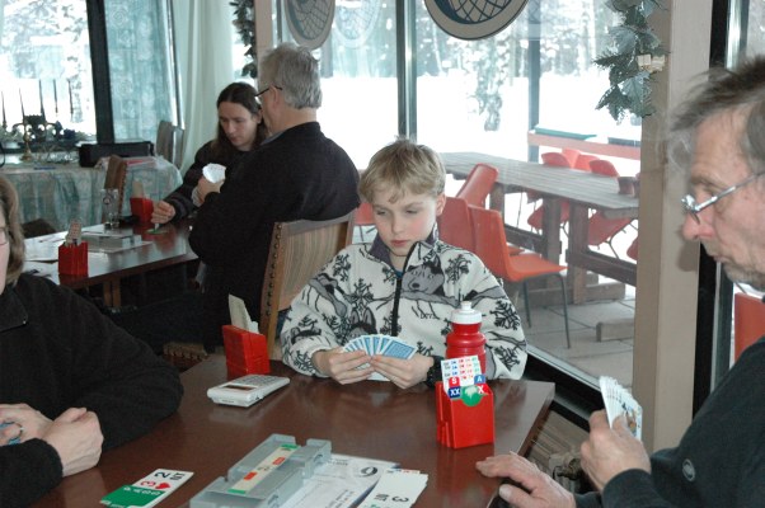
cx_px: 382
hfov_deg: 42.4
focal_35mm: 46
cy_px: 254
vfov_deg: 28.9
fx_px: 987
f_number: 5
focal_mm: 31
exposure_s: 1/100
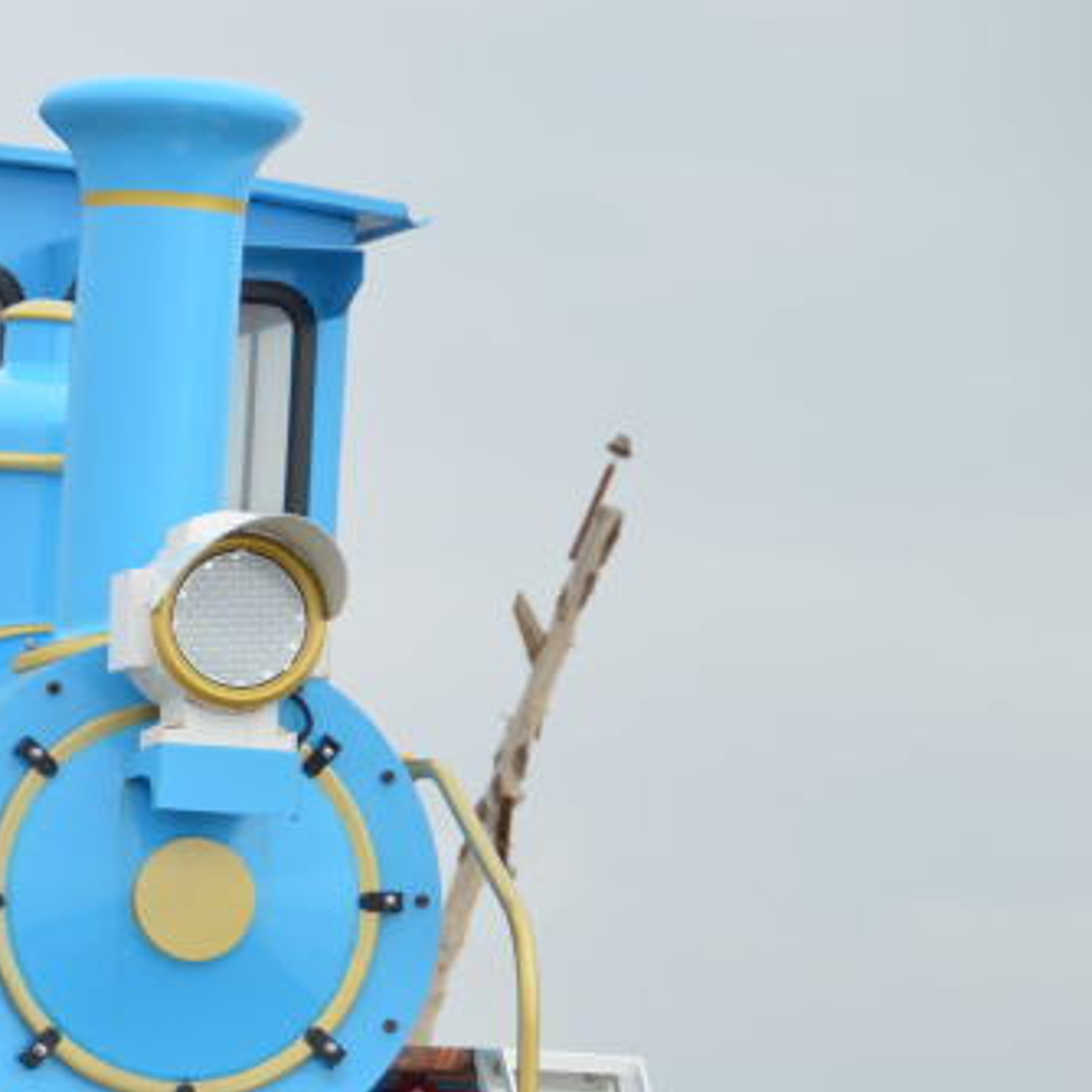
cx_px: -556
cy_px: 871
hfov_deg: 5.4
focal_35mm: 320
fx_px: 11421
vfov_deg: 5.5
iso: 200
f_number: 5.6
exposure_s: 1/400
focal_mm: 82
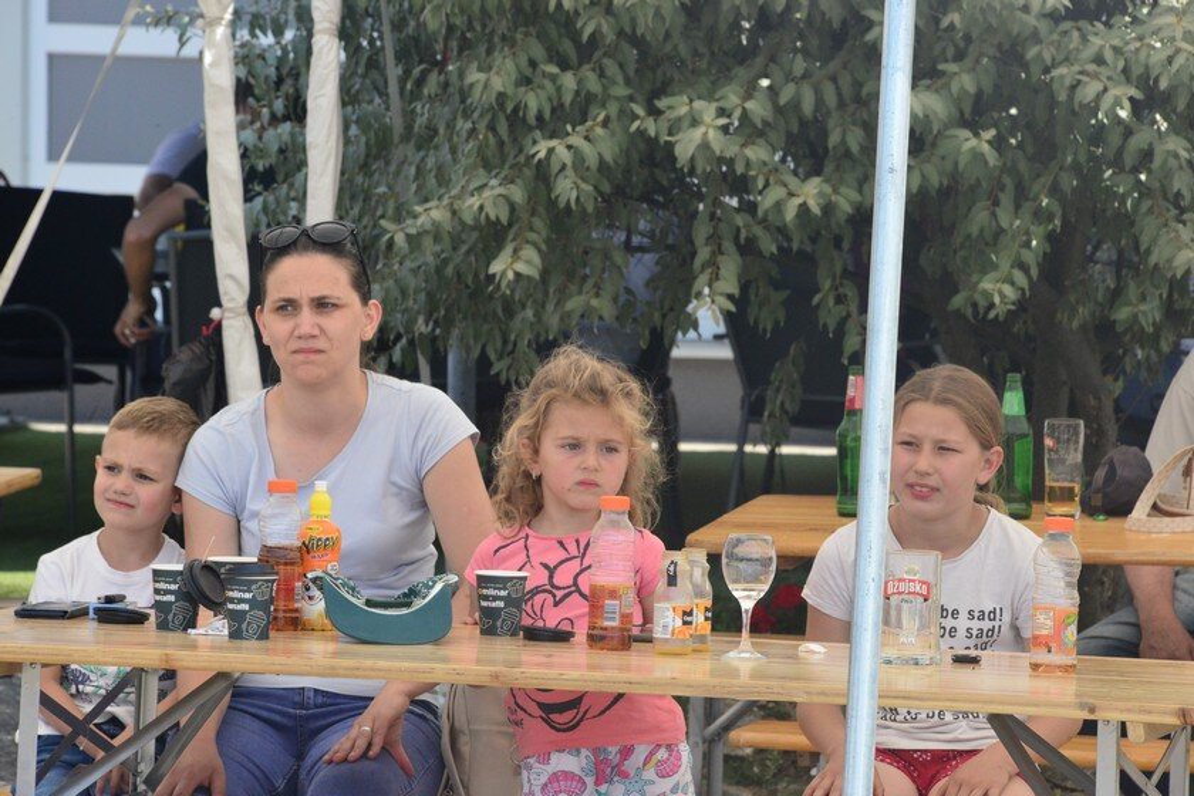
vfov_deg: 5.5
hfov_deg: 8.2
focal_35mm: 250
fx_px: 8291
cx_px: 597
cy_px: 398
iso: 4000
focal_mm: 250
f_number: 16
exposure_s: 1/1000
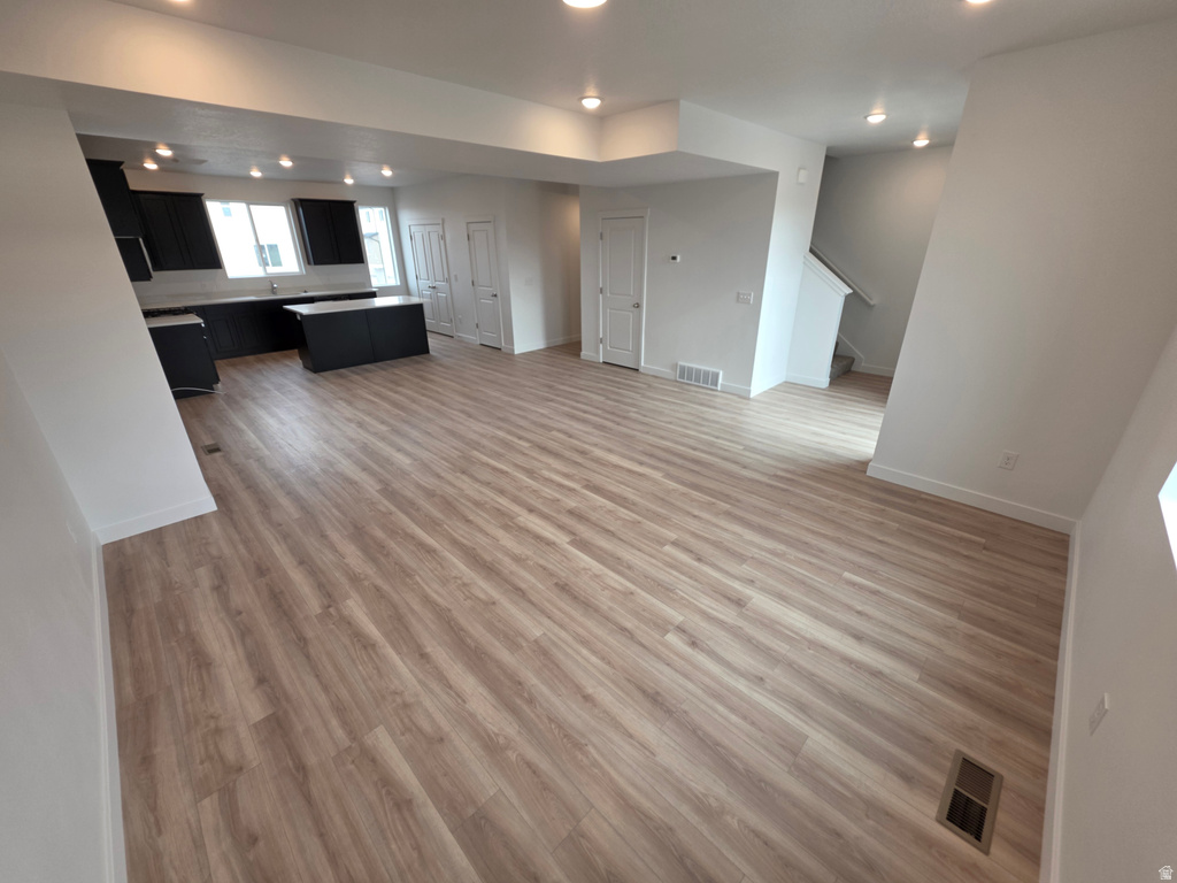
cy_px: 442
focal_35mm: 13
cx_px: 588
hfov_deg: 106.2
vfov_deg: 89.9
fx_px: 442
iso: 64
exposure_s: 1/120
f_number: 1.9
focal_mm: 2.2
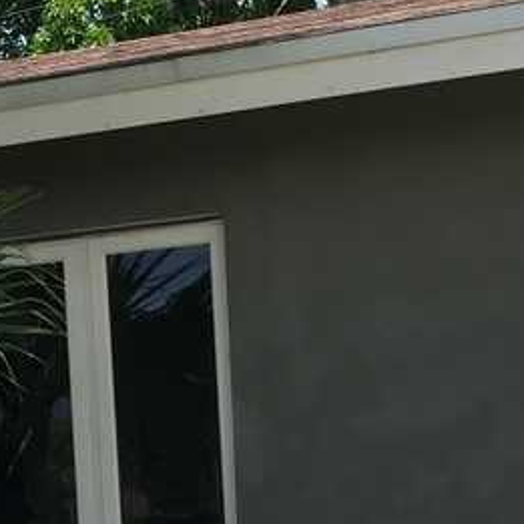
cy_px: 586
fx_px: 2244
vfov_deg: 13.1
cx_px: -182
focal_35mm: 131
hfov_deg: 12.8
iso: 32
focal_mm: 4.15
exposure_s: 1/1319
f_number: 2.2
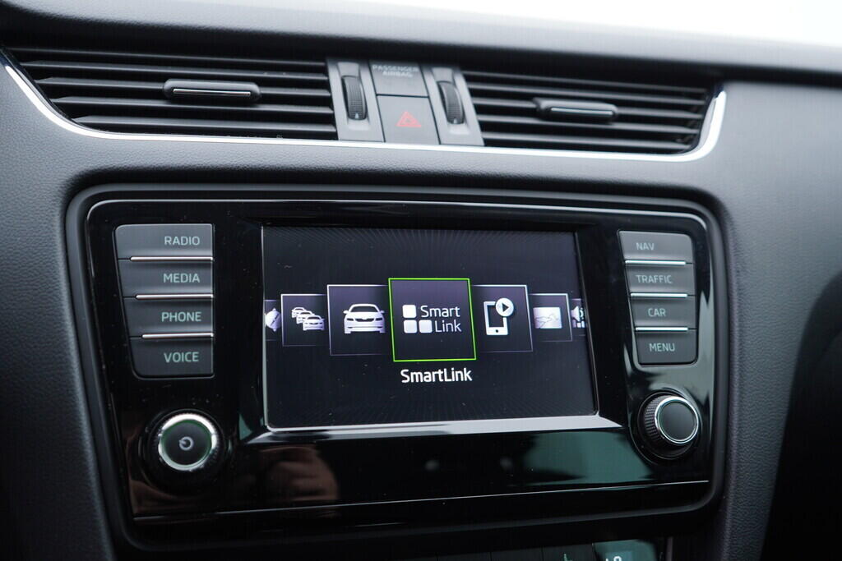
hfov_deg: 53.1
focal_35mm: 36
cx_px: 421
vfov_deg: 36.9
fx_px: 842
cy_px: 280
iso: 160
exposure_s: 1/40
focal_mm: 24
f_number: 2.8
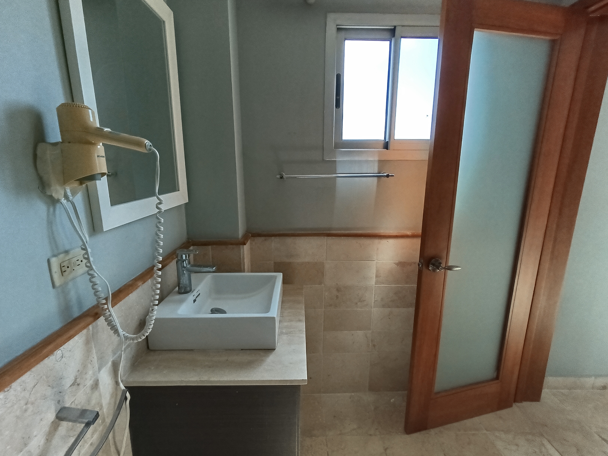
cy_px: 228
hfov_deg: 94.5
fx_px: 281
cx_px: 304
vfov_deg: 78.1
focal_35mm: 16
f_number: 2.2
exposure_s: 1/99.9
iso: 160
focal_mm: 1.65
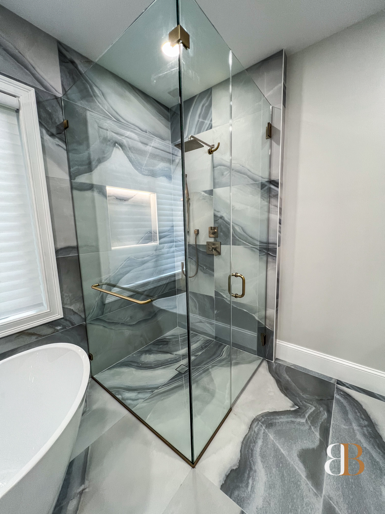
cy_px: 257
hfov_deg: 89.9
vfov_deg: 106.2
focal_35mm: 13
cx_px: 192
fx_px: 193
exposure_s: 1/120
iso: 160
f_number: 1.8
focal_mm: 1.57
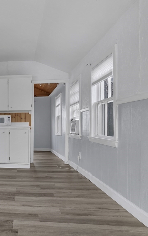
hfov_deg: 40.1
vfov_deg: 68.4
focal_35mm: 27
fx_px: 174
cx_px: -2
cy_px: 119
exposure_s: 1/200
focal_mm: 17
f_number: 9
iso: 640
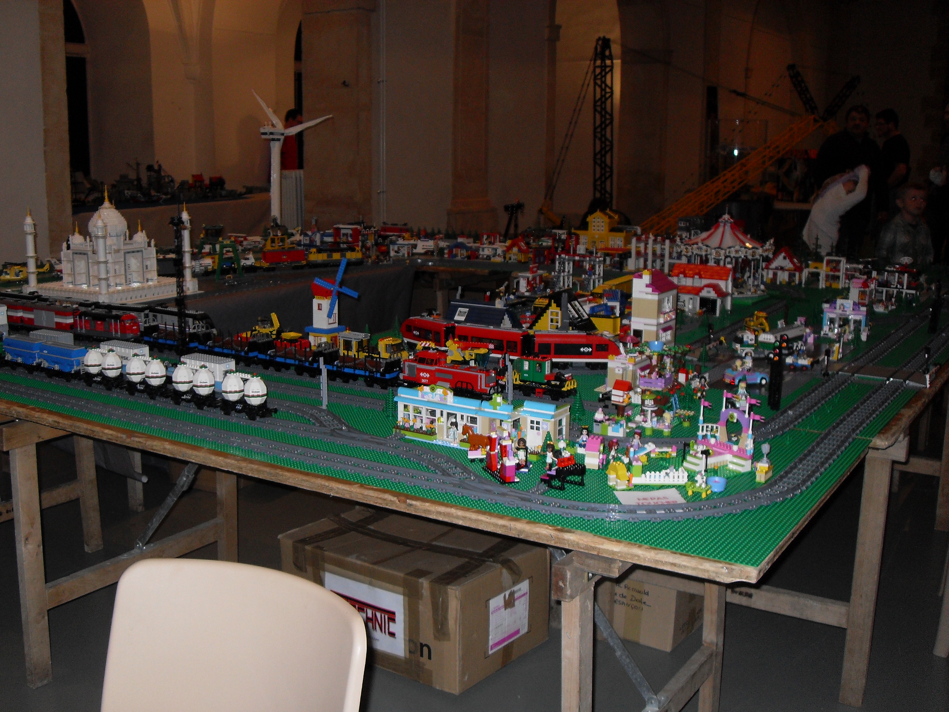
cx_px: 474
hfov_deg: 50.1
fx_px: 1014
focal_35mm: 37
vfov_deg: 38.7
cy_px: 356
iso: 100
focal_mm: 6.3
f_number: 2.8
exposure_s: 1/45
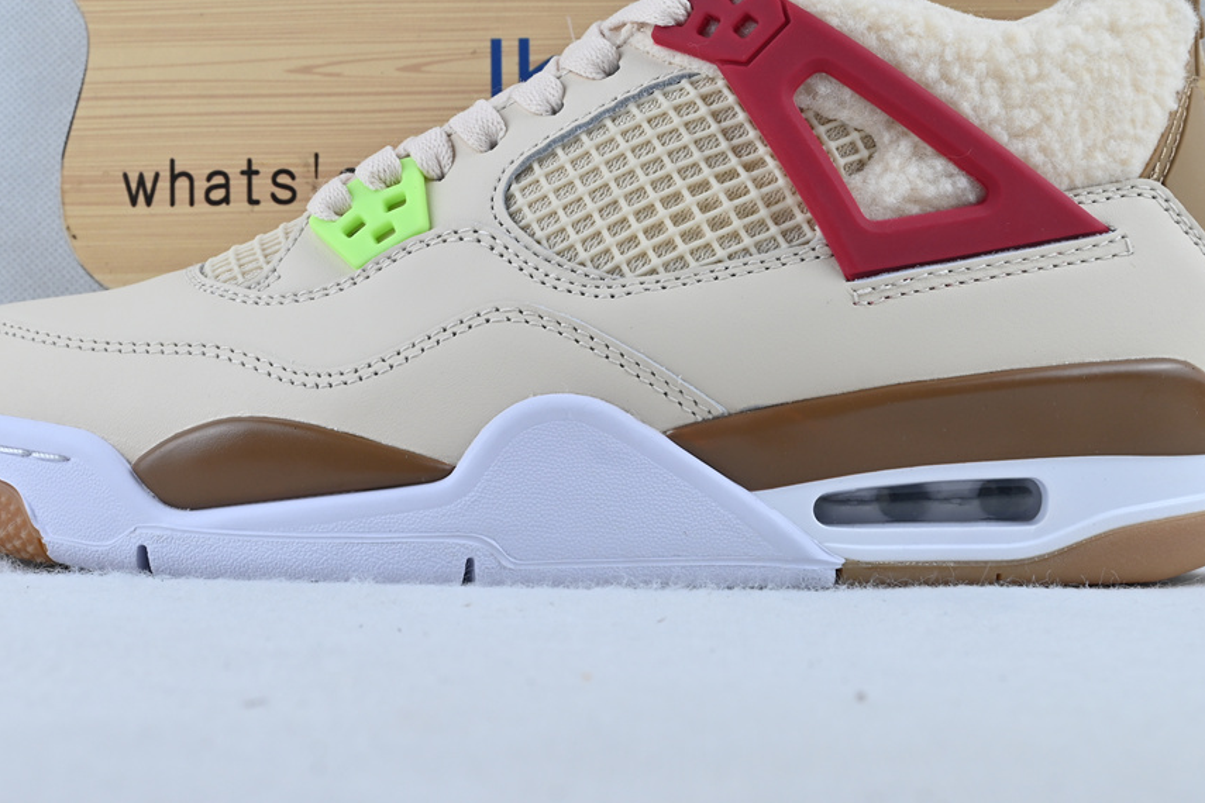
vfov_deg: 18.5
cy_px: 285
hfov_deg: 27.4
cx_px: 572
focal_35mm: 74
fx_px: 2467
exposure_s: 1/20
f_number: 10
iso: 100
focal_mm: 35
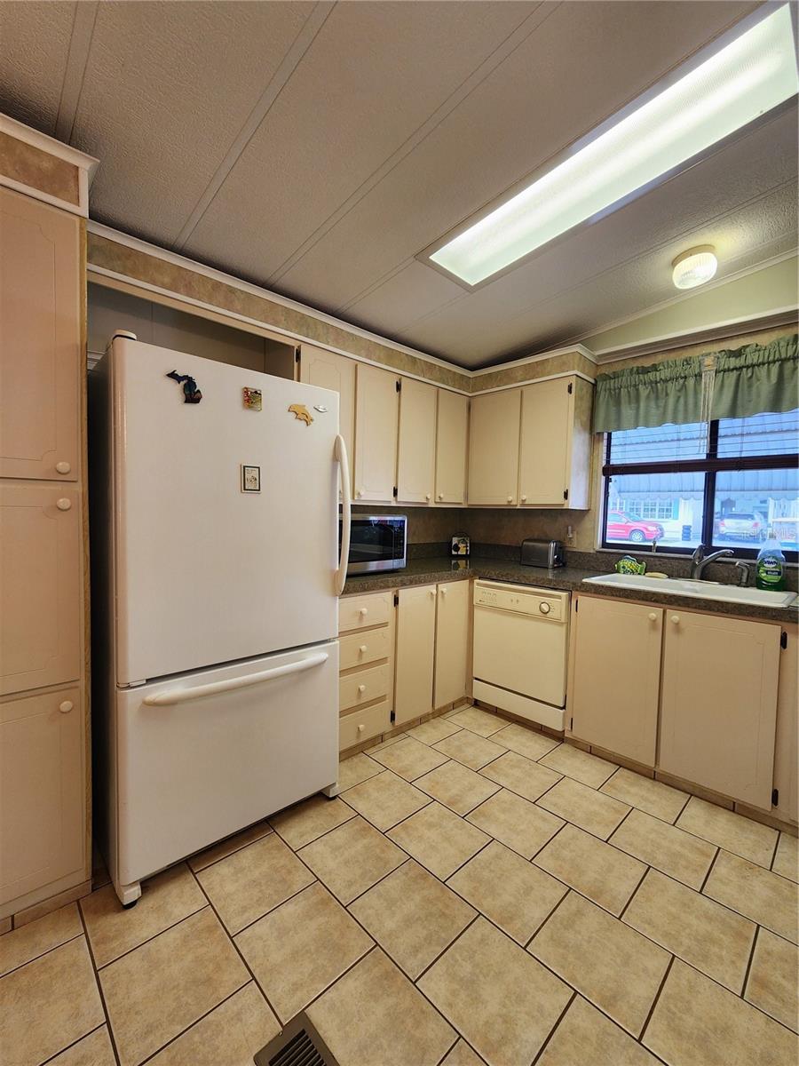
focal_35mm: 13
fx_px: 400
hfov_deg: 89.9
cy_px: 533
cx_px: 400
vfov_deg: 106.2
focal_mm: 2.2
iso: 125
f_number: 2.2
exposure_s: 1/60
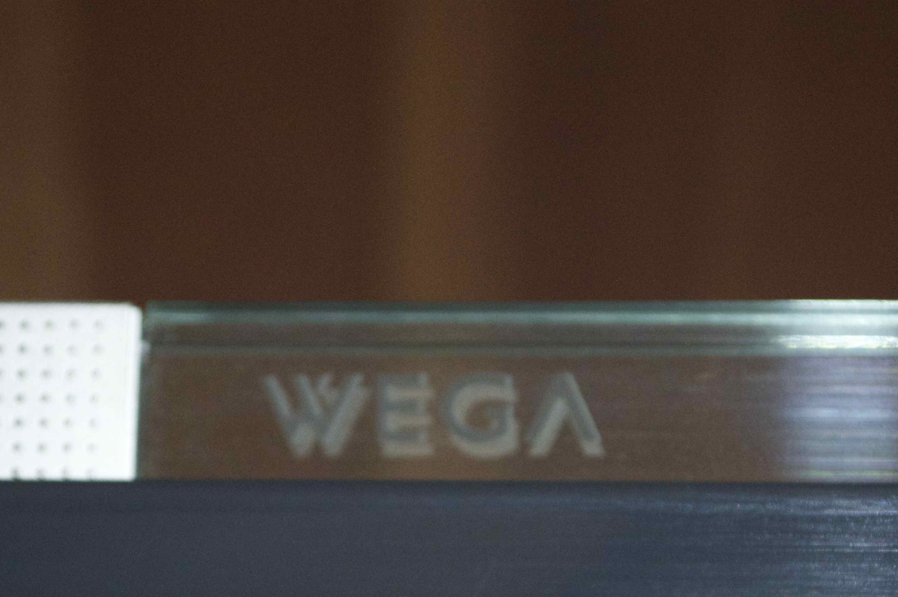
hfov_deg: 14.9
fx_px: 3439
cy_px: 509
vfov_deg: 9.9
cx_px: 548
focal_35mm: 138
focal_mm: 48
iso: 2200
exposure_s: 1/60
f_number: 5.6
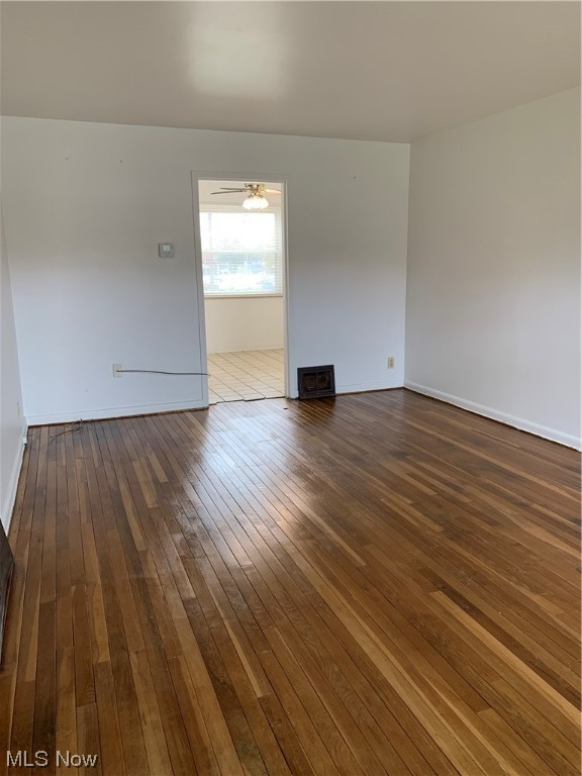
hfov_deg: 53.1
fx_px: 583
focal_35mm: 26
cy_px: 388
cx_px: 291
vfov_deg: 67.3
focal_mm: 4.25
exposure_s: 1/65
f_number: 1.8
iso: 100
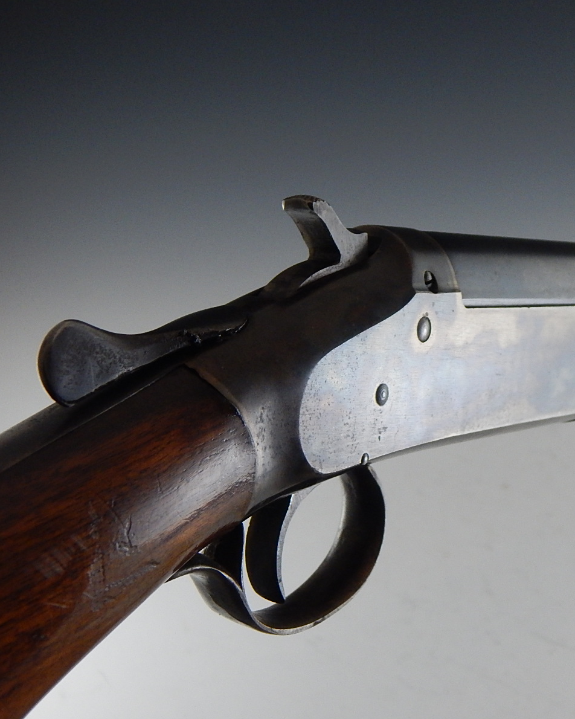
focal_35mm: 63
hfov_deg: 24.0
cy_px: 358
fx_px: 1340
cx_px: 431
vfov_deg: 30.0
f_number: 3.7
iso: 400
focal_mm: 8.6
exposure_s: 1/250
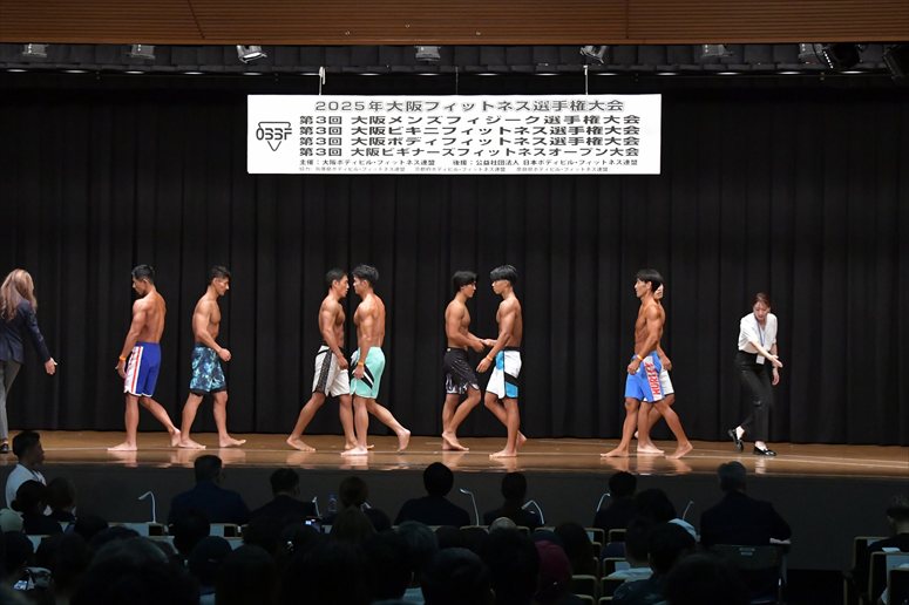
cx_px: 454
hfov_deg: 24.8
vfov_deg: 16.6
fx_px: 2070
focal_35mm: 82
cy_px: 302
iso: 6400
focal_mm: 55
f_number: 5.6
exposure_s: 1/400
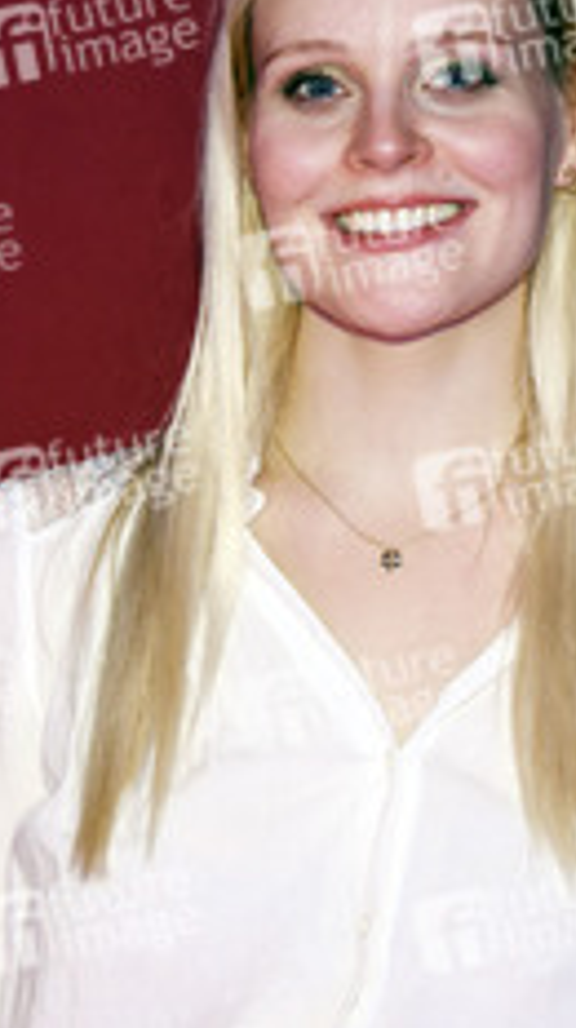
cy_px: 368
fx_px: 4711
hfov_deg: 7.0
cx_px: 410
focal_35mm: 173
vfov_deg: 12.4
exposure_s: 1/60
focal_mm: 85
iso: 2000
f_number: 6.3
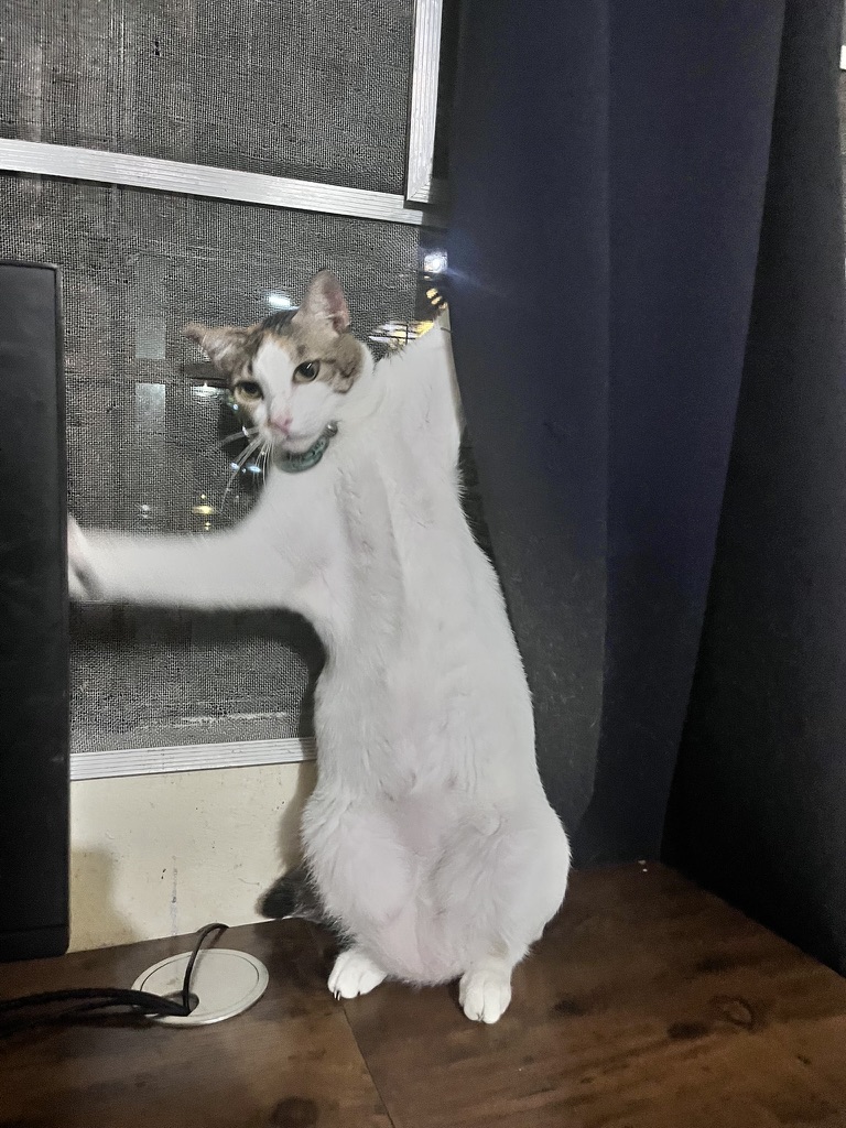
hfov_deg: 53.1
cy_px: 564
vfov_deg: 67.3
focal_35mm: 26
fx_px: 847
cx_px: 423
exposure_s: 1/32
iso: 640
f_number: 1.6
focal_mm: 5.1
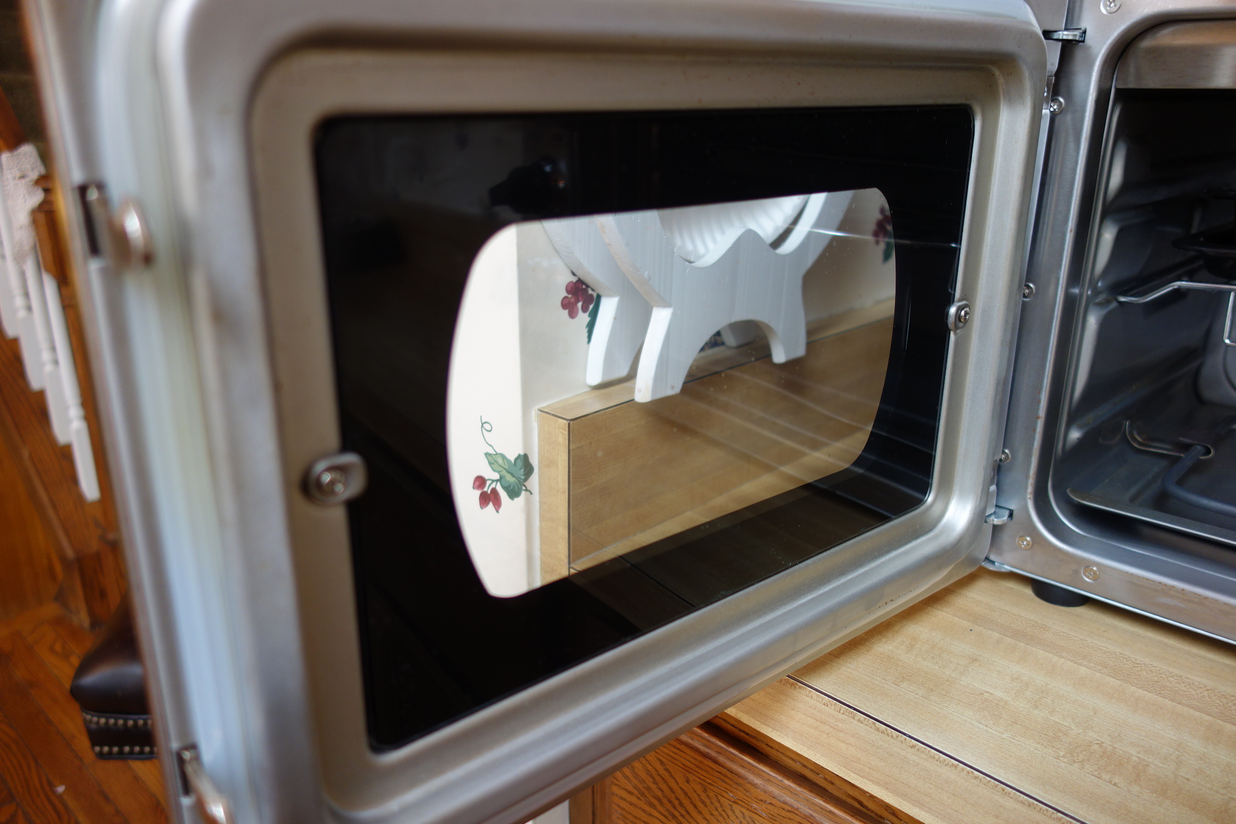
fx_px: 961
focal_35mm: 28
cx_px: 618
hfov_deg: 65.5
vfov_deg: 46.4
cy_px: 412
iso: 125
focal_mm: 10.4
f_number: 1.8
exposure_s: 1/30
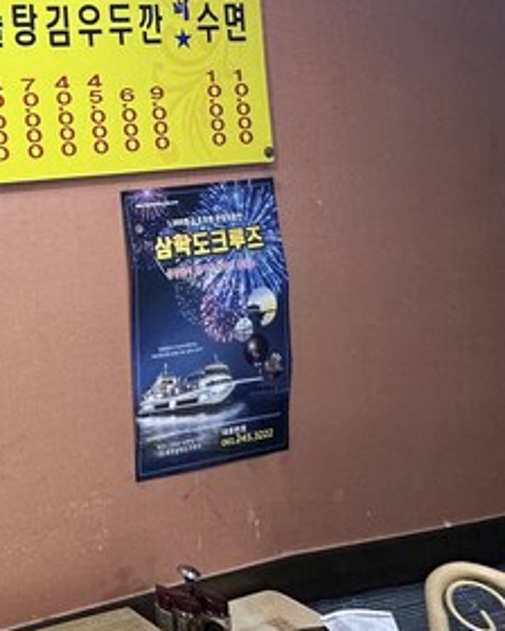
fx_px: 822
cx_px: -388
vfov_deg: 38.6
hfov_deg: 22.1
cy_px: 42
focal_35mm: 44
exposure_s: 1/120
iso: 125
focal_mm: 2.22
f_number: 2.2
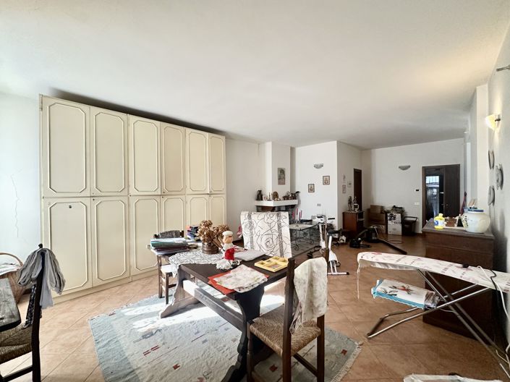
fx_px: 206
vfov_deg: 85.6
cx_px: 255
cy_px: 191
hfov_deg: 102.1
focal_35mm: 14
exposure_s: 1/100
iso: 250
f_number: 2.2
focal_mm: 2.22
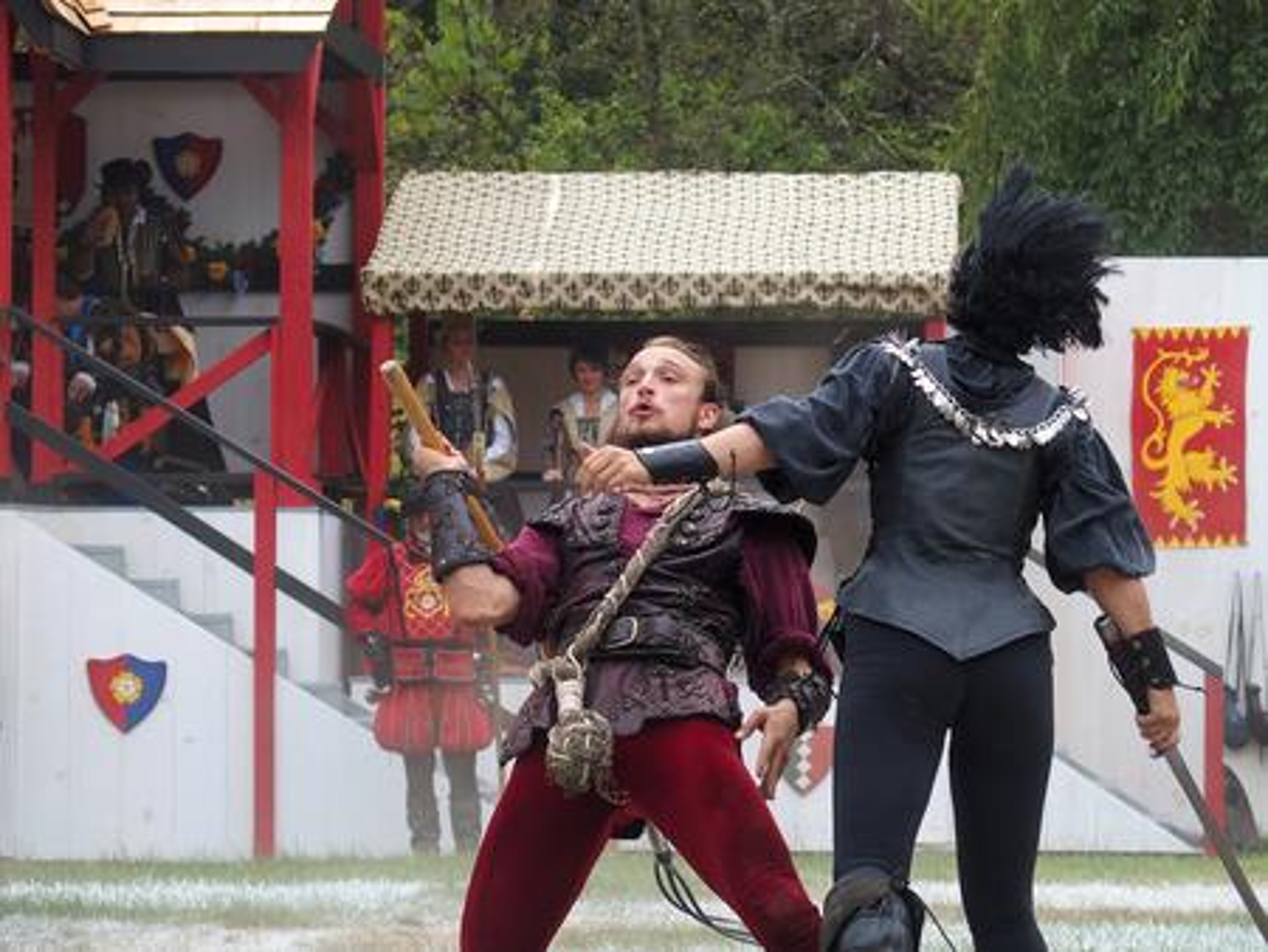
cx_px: 634
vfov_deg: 10.9
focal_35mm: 136
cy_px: 476
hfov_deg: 14.5
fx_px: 4984
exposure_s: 1/640
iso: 100
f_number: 2.8
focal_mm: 28.8
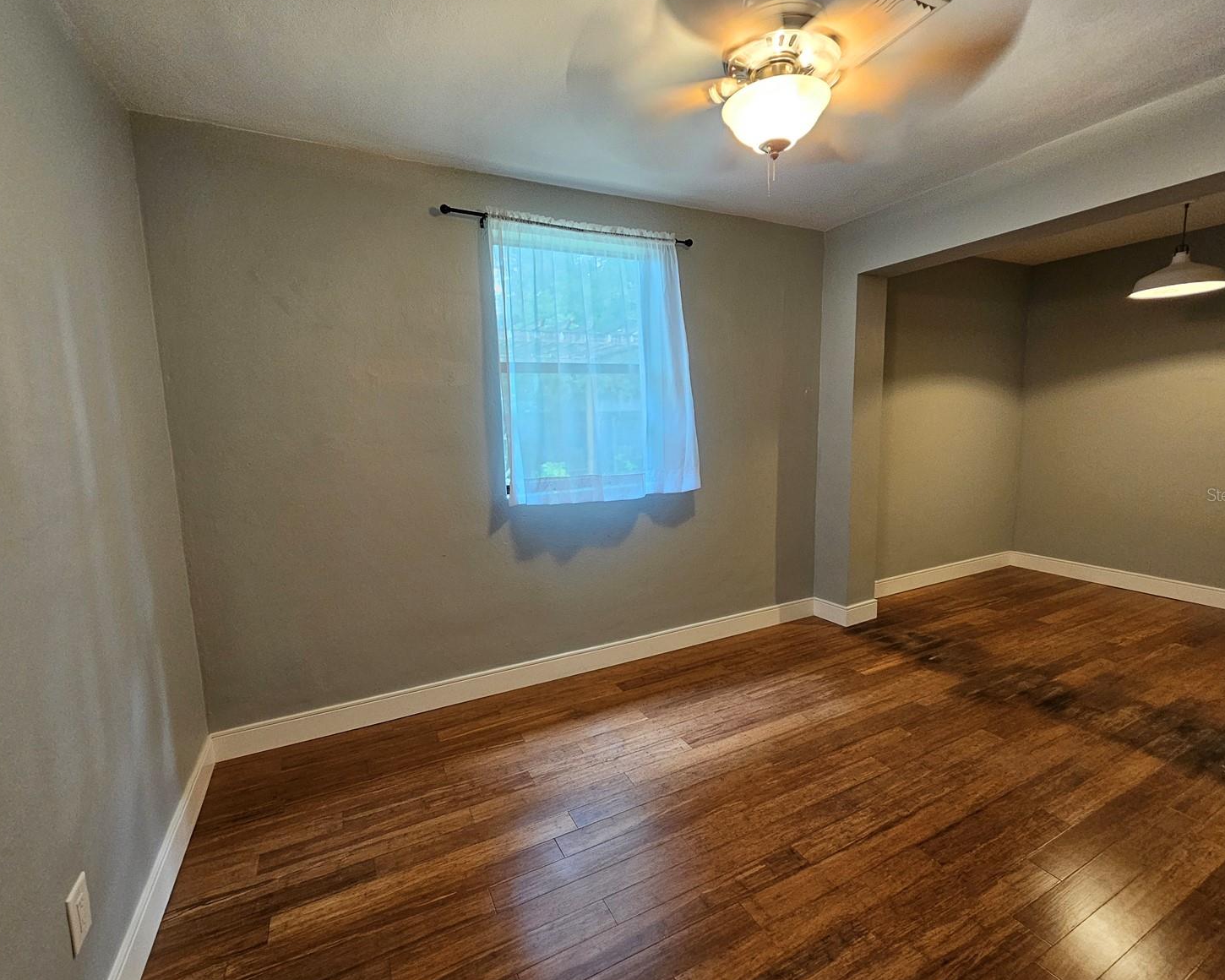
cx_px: 611
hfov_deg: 100.7
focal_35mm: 14
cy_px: 494
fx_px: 508
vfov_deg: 88.0
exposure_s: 1/30
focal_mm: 2.2
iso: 320
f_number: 2.2
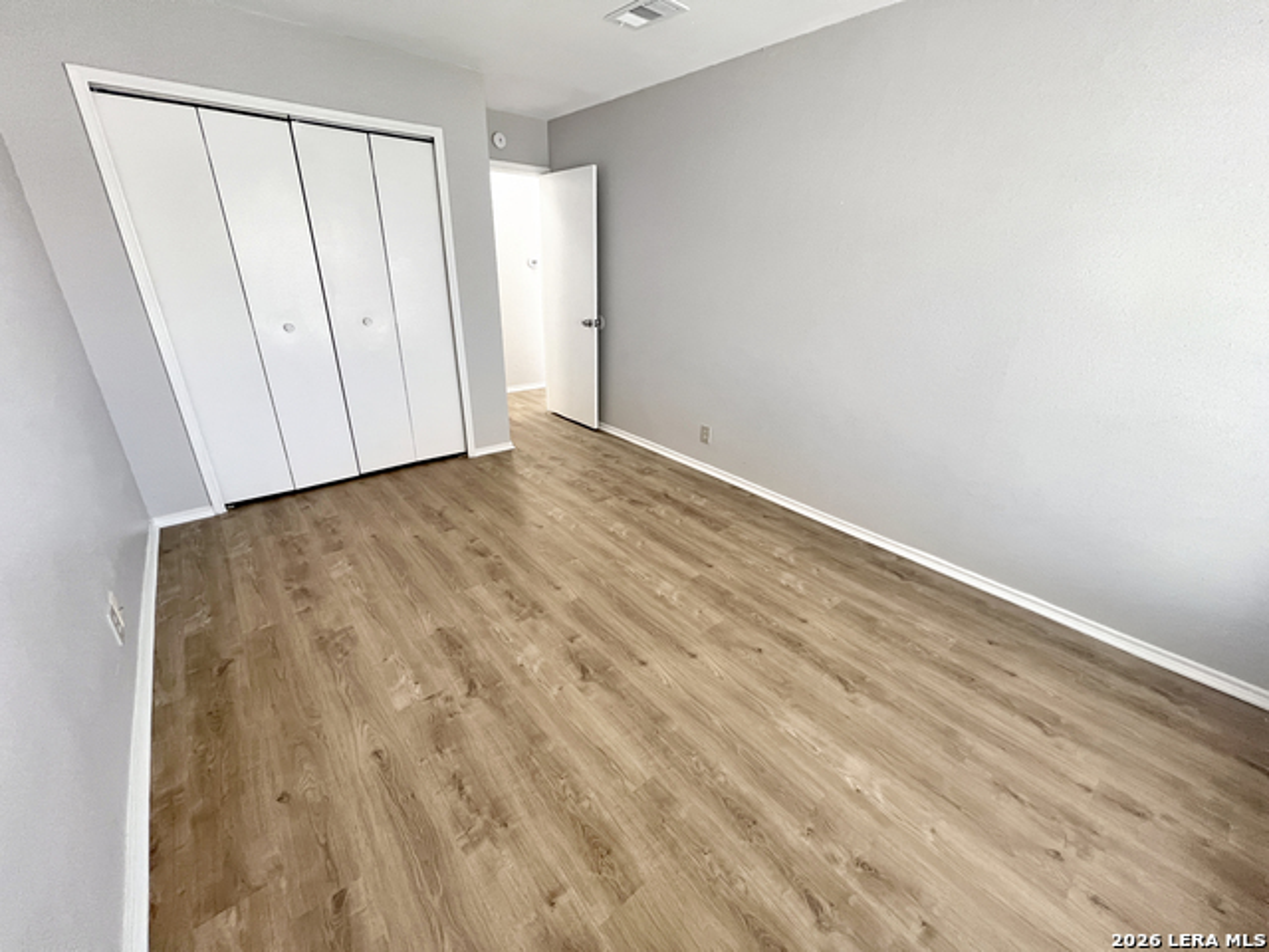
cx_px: 634
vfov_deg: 89.9
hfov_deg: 106.2
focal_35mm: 13
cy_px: 476
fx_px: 477
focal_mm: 1.57
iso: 250
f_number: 1.8
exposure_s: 1/60
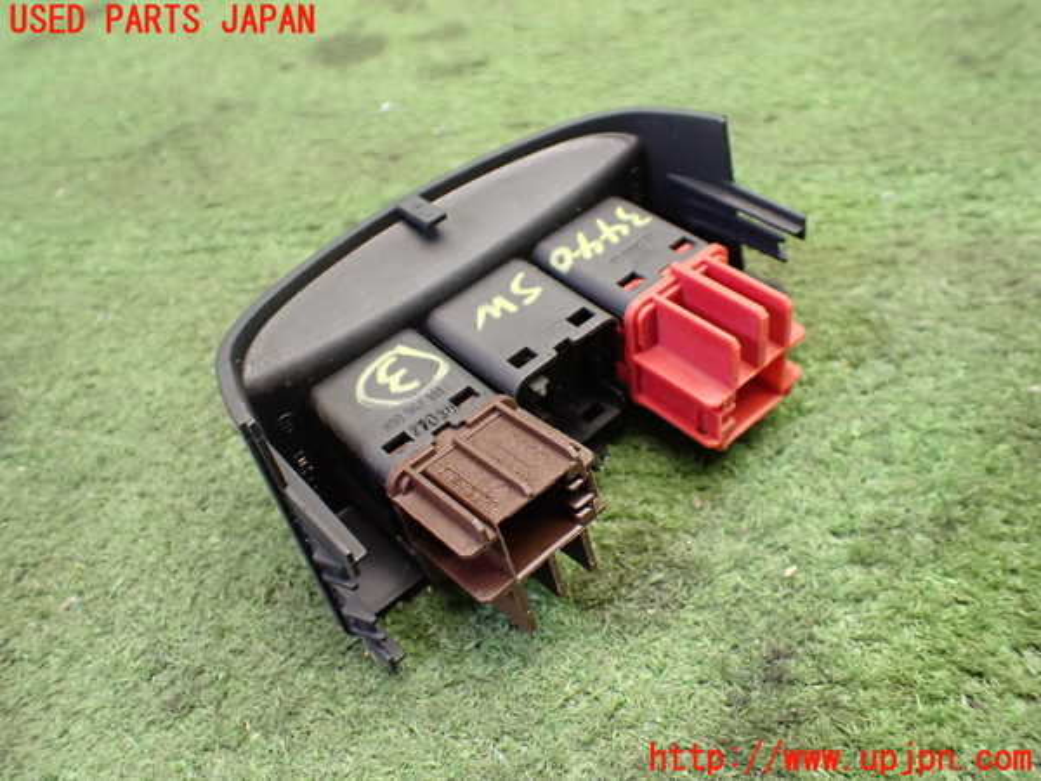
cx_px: 520
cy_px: 390
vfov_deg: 46.8
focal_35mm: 30
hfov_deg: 60.0
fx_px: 902
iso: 800
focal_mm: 5.4
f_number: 2.3
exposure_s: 1/60
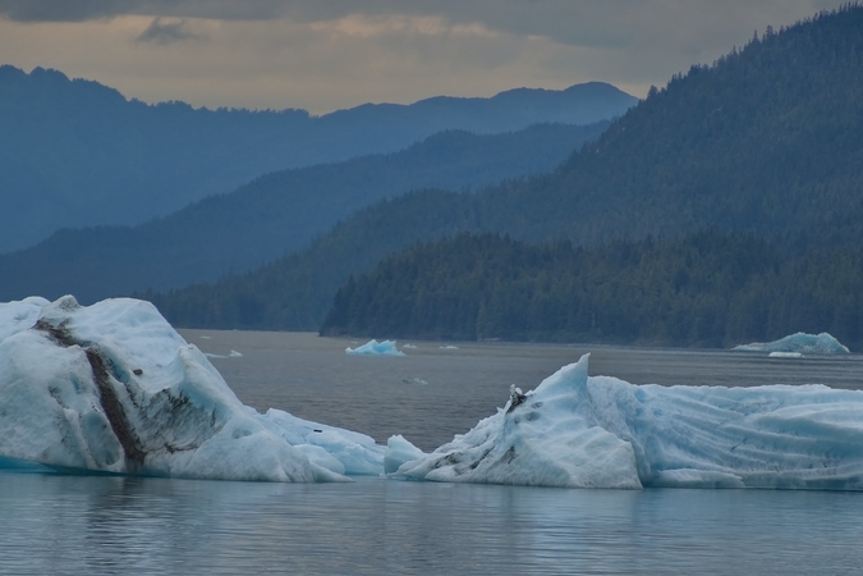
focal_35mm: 569
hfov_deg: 3.6
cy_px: 353
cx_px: 430
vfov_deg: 2.4
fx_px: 13639
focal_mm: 300
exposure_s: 1/640
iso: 160
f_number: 5.6
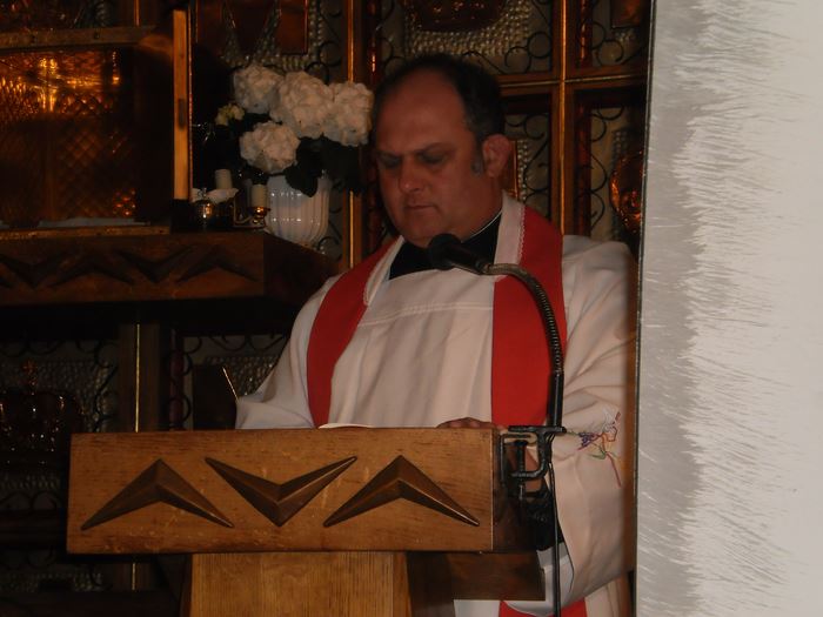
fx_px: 1950
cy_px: 308
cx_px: 412
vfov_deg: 18.0
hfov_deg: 23.8
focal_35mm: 82
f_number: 5.1
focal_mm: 14.3
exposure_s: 1/50
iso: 250
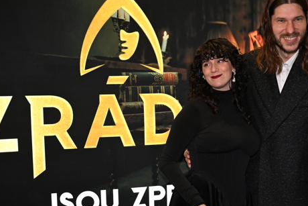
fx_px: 488
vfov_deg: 23.8
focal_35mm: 57
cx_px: 205
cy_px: 121
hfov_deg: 34.7
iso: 2500
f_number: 5
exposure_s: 1/125
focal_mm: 38
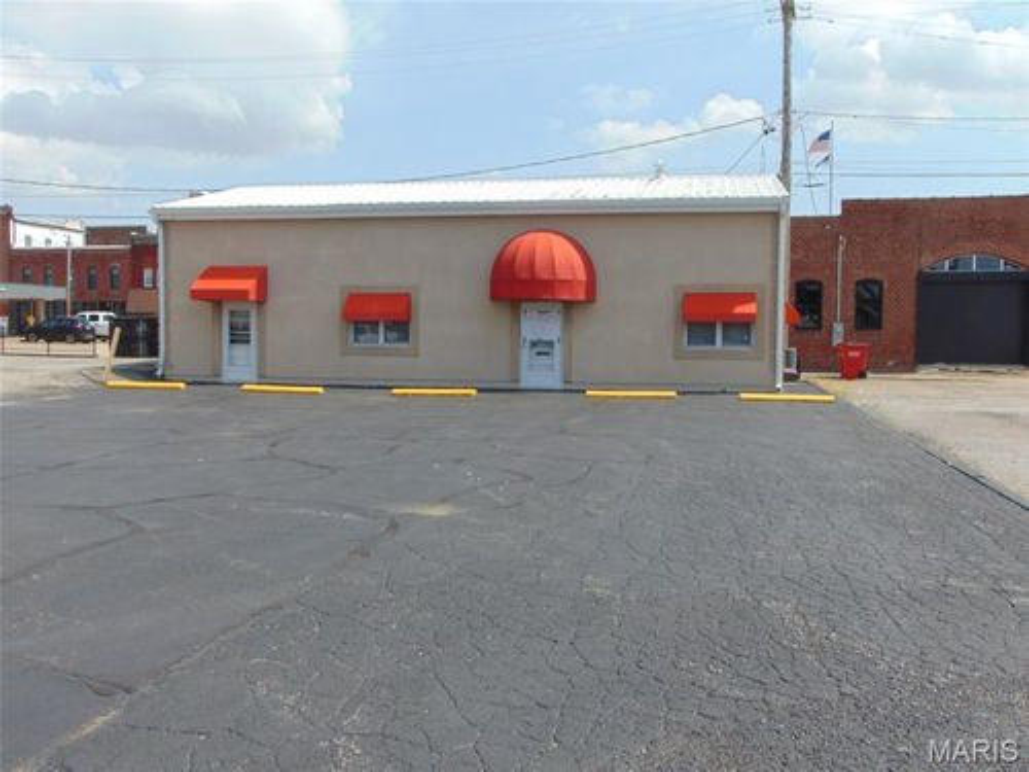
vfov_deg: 42.9
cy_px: 386
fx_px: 981
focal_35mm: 33
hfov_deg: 55.4
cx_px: 514
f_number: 8.2
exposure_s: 1/250
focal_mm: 5.8
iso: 100
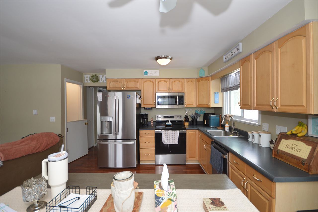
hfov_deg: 100.4
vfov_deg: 77.2
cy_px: 106
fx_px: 132
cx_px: 159
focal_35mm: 15
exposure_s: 1/60
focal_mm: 10
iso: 400
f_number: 4
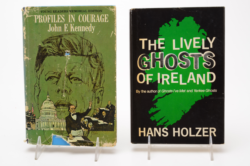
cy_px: 83
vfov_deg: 23.7
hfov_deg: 35.1
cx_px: 125
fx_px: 395
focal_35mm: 57
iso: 100
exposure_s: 1/160
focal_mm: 38
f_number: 18
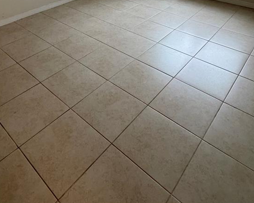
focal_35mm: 30
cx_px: 107
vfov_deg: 43.3
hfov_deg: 58.5
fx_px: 225
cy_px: 12
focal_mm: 2.22
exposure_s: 1/60
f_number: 2.2
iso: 250
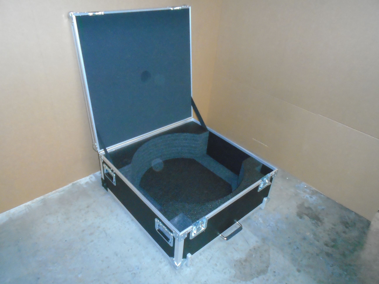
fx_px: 285
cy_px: 142
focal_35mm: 26
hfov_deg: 67.3
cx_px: 190
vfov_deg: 53.1
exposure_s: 1/30
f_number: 3.2
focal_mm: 4.6
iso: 800
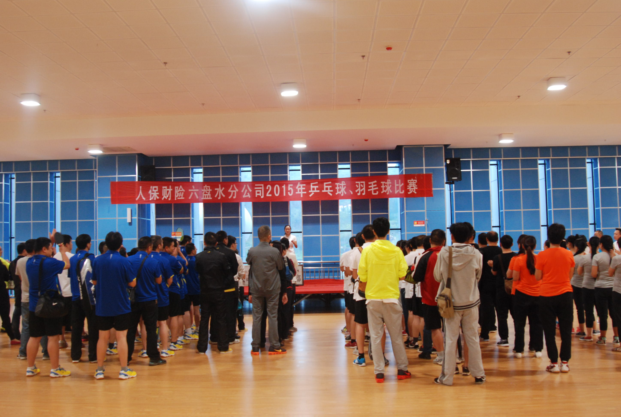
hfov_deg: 53.0
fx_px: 622
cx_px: 310
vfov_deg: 37.0
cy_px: 208
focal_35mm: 36
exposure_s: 1/60
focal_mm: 24
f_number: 4
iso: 1000
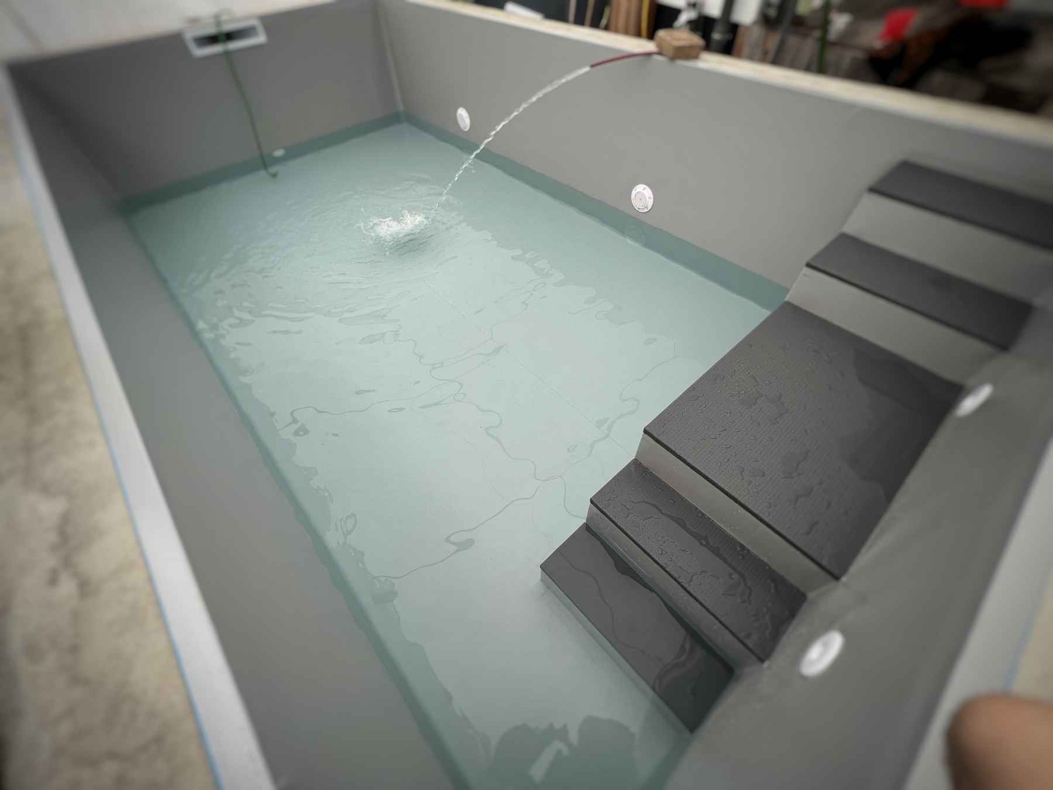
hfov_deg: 106.2
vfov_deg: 89.9
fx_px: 395
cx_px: 526
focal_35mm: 13
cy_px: 395
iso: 32
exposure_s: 1/250
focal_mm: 1.57
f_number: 1.8
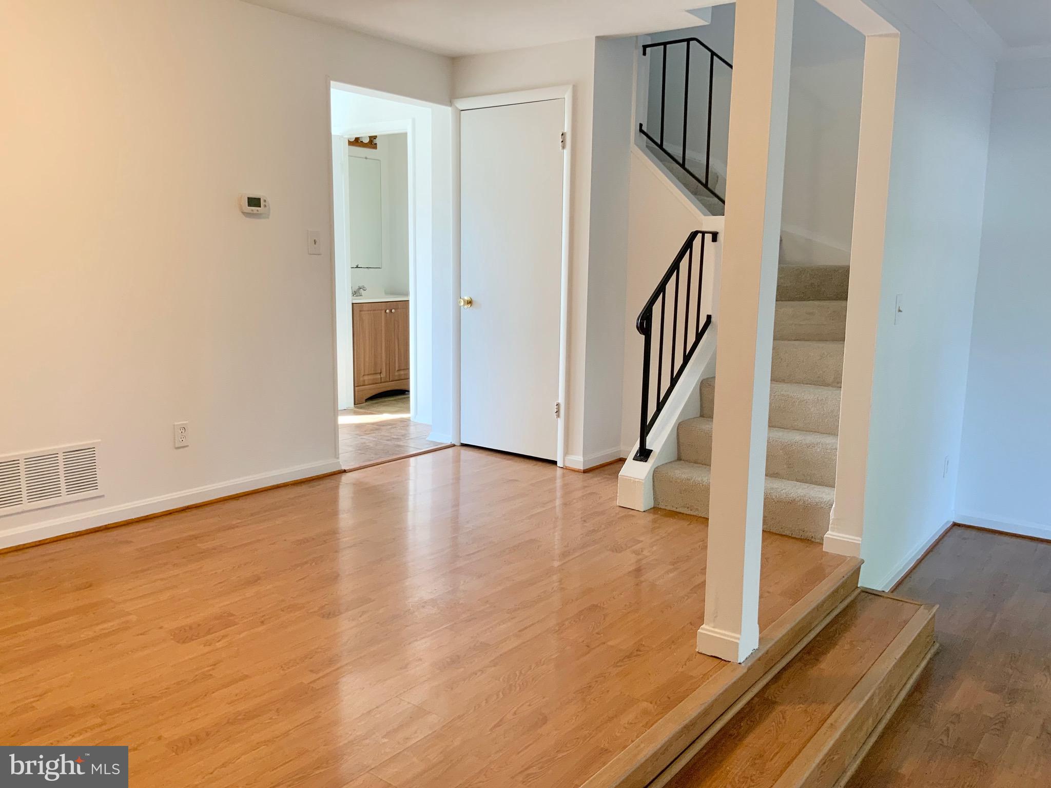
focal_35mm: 29
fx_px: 880
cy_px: 394
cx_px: 526
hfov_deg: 61.7
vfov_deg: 48.2
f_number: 1.8
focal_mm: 3
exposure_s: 1/60
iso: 50
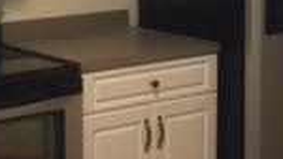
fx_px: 1012
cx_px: 36
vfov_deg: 8.9
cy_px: -6
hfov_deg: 15.8
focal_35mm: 135
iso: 125
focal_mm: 4.15
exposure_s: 1/10
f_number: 2.2
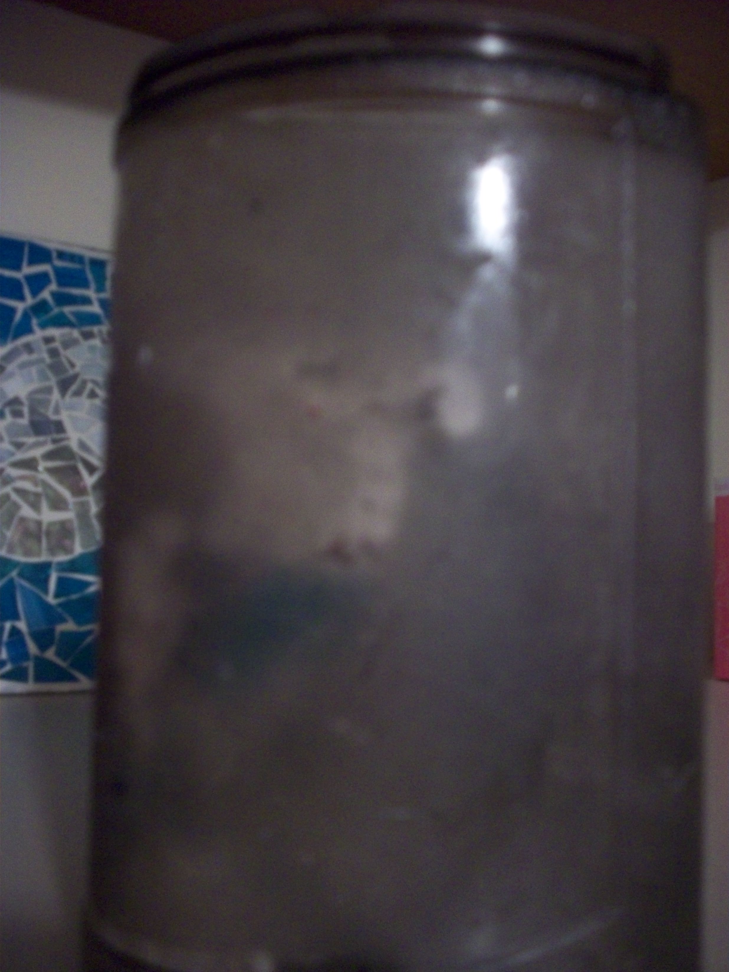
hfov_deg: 38.7
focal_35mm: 37
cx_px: 364
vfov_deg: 50.1
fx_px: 1039
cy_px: 486
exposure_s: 1/8
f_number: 2.8
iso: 200
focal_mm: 6.2
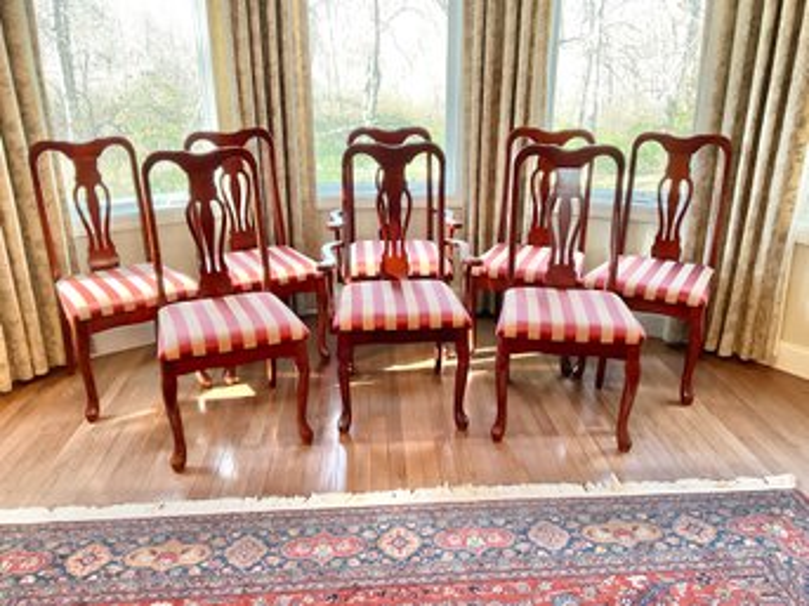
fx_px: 678
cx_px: 404
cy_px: 303
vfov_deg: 48.2
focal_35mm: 29
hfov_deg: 61.7
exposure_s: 1/60
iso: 64
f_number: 1.8
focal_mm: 3
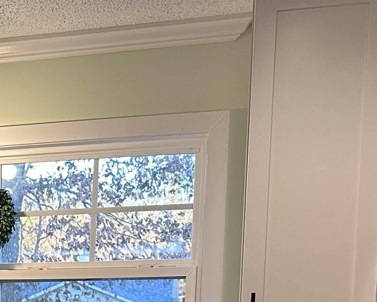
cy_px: 427
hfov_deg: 19.3
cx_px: -141
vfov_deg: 15.9
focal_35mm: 90
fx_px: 1004
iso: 125
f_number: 1.78
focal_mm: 6.86
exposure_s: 1/60
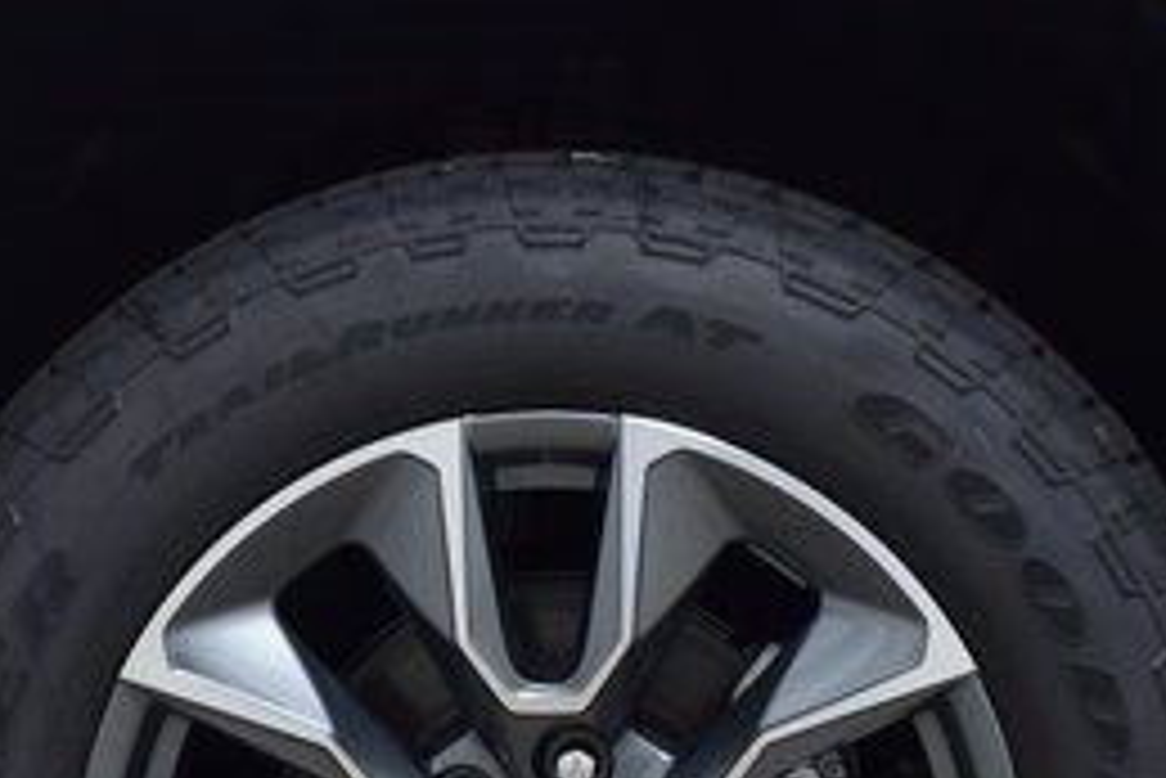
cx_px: 554
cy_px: 848
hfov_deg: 22.9
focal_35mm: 89
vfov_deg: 15.0
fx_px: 2884
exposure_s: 1/60
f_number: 5
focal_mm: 24
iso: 1600
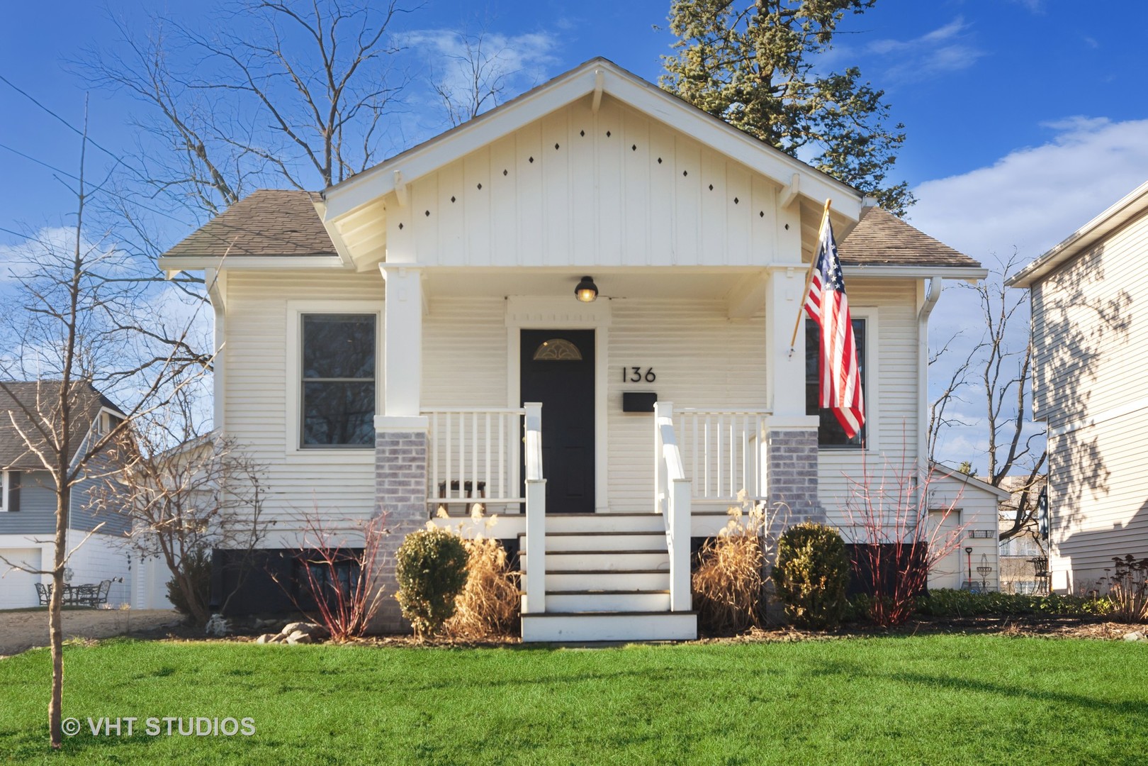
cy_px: 383
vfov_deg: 36.9
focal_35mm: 36
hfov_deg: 53.1
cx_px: 574
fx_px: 1148
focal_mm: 24
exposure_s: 1/500
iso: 200
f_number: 8
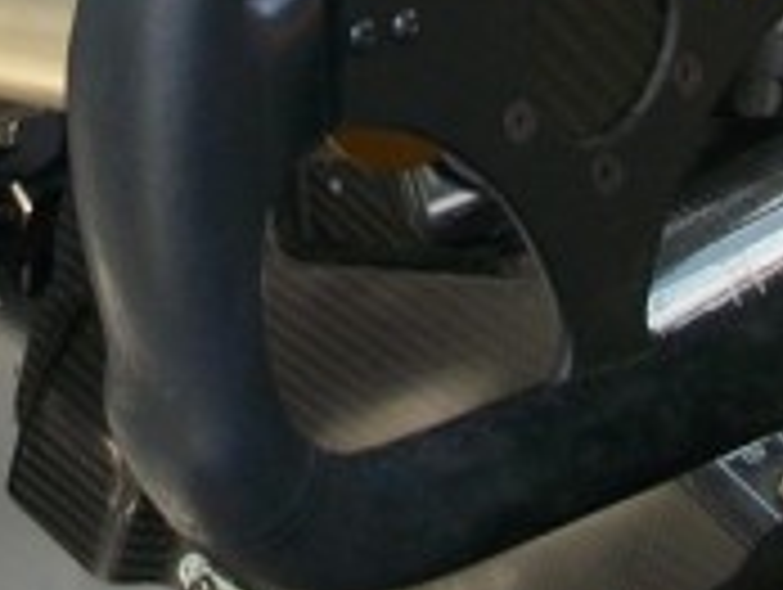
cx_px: 99
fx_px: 3534
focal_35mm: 156
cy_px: -297
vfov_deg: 9.3
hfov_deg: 12.6
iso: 80
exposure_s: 1/112
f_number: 2.9
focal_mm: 5.7
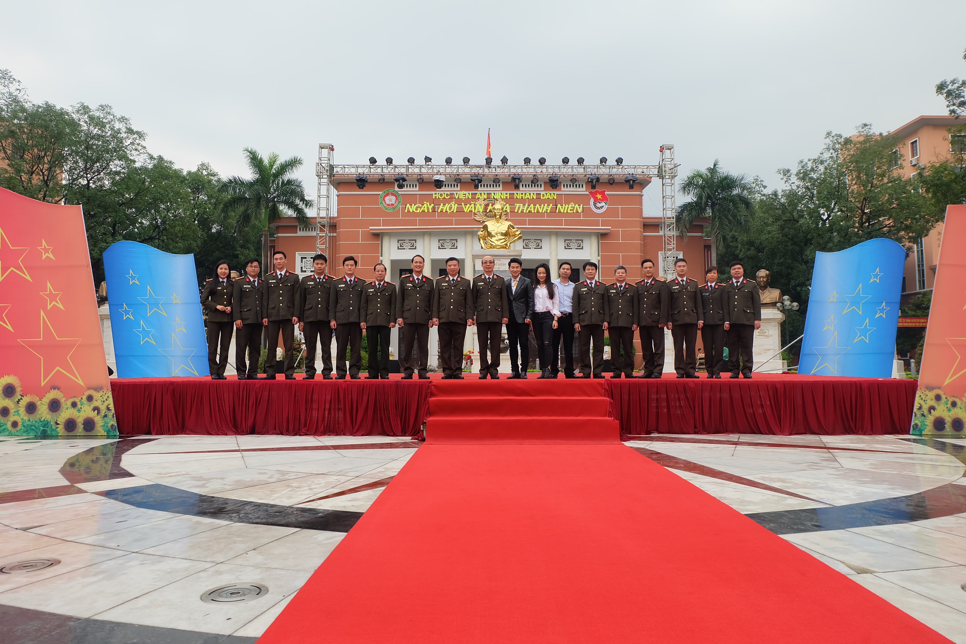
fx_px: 644
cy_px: 322
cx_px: 483
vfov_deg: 53.1
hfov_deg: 73.7
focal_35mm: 24
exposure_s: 1/140
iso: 400
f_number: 7.1
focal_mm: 16
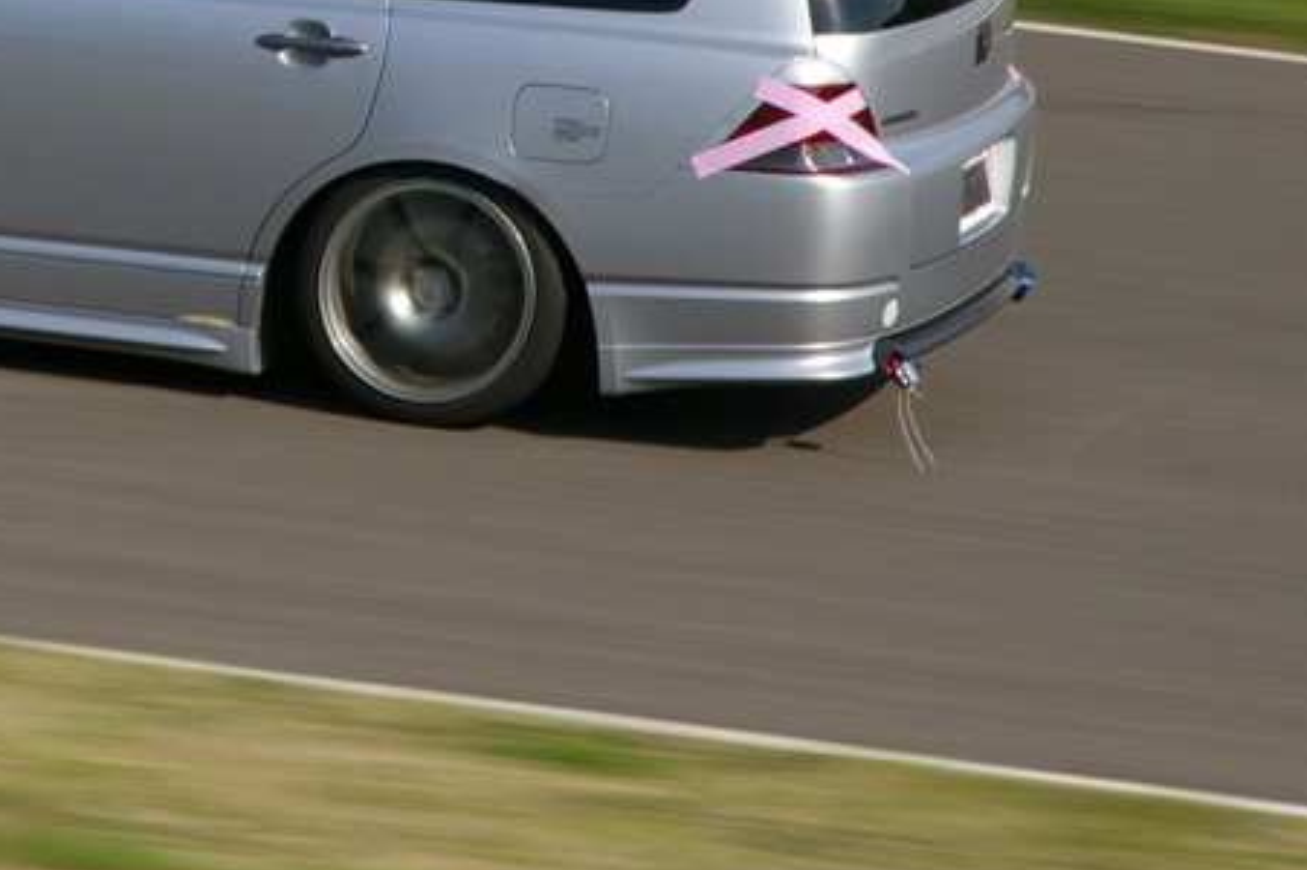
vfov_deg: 2.8
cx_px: 75
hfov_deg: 4.2
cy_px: -14
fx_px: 17672
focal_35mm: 487
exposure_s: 1/125
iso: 200
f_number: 16
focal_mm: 143
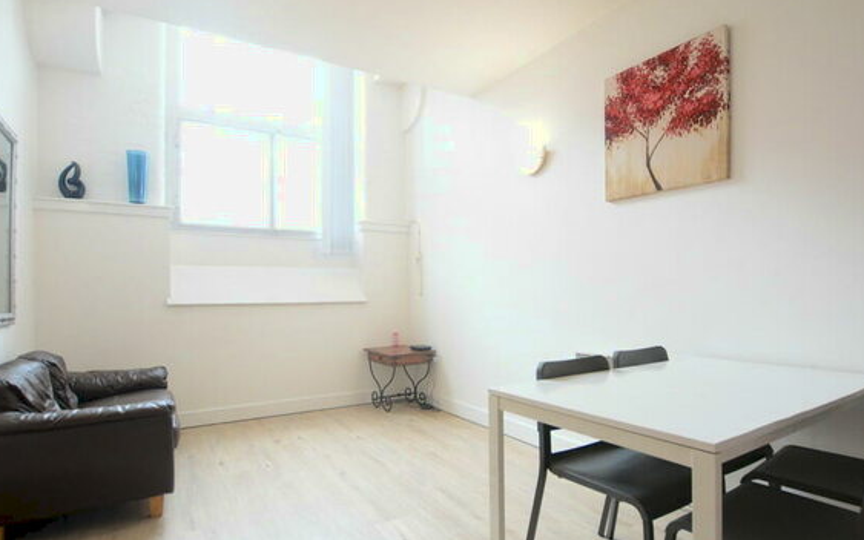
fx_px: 447
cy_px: 291
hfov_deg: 87.8
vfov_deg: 62.2
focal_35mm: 19
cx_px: 467
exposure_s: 1/80
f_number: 4.5
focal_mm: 10
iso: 1600
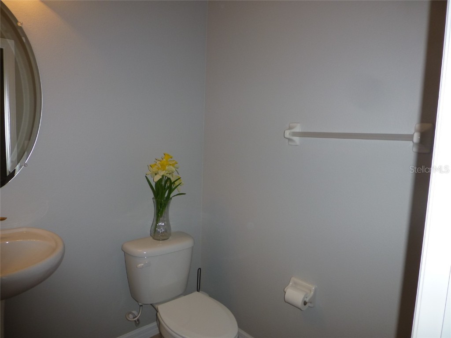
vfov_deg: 56.8
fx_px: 313
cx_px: 226
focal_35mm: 24
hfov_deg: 71.6
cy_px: 169
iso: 100
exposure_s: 1/60
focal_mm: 4.3
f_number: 3.3
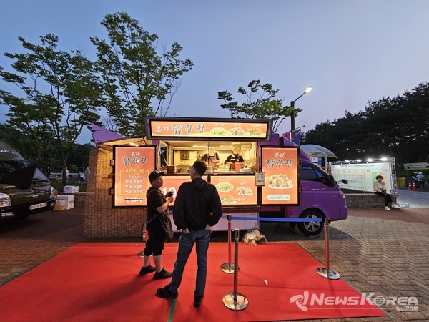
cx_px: 214
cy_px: 161
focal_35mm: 13
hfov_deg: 106.2
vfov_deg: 89.9
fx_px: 161
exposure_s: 1/60
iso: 250
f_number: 2.2
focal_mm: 2.2
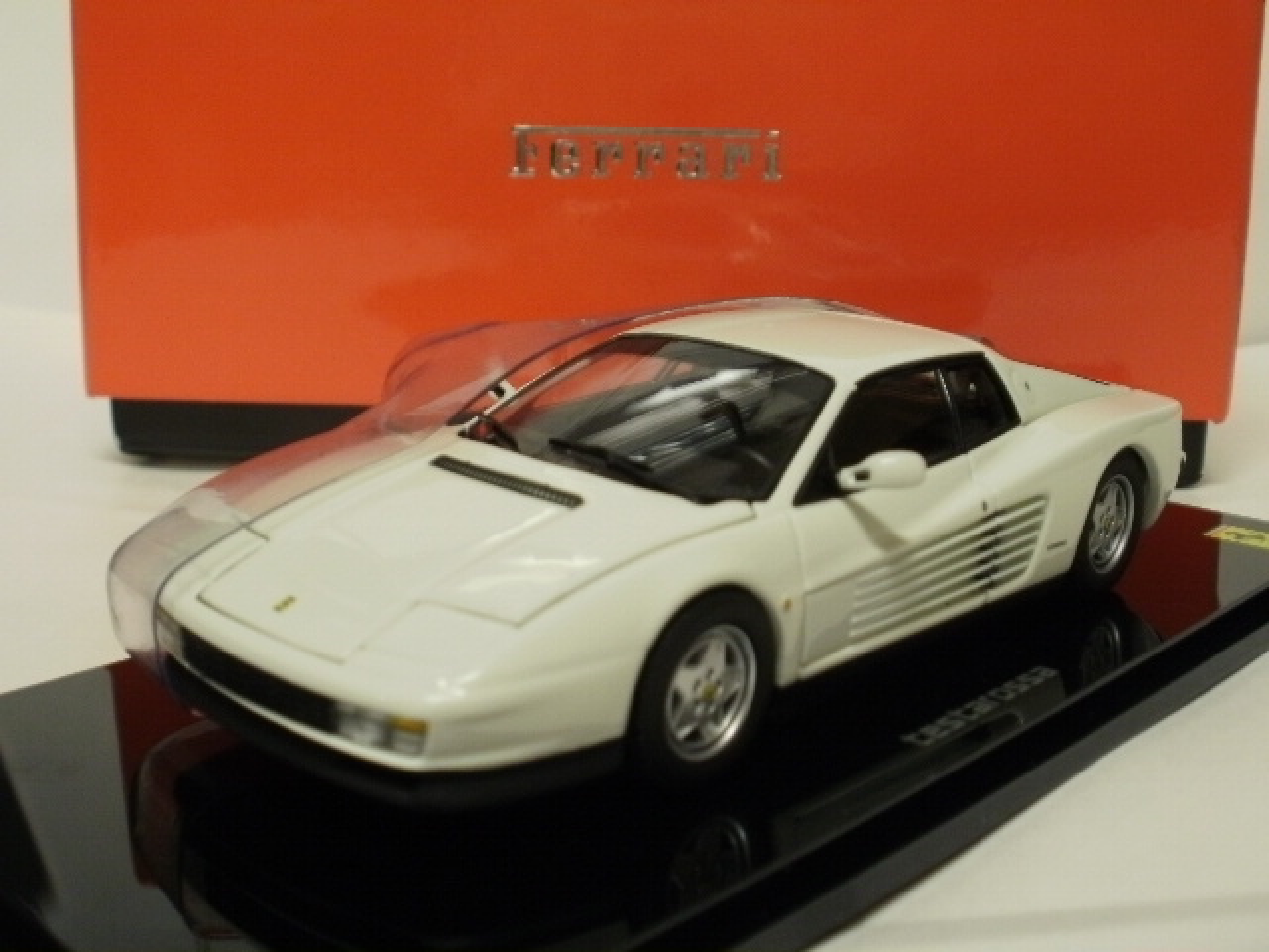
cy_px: 476
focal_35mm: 44
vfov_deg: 32.9
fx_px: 1613
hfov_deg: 42.9
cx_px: 634
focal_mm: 7.7
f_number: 4
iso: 125
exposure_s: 1/10
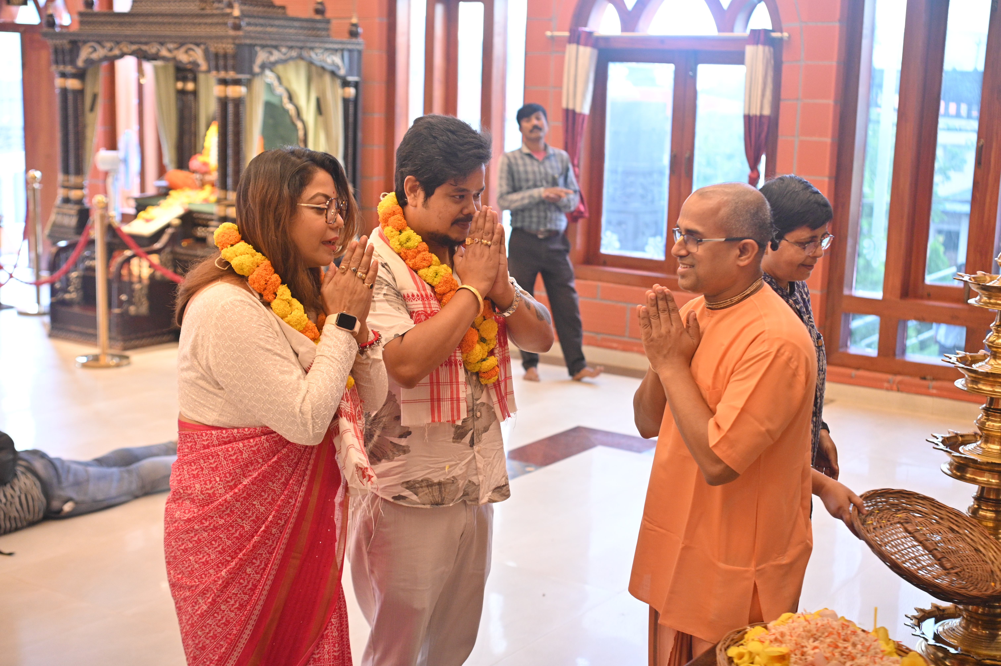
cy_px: 333
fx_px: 1389
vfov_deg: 27.0
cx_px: 500
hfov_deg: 39.6
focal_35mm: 50
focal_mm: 50
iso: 2000
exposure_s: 1/200
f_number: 3.5
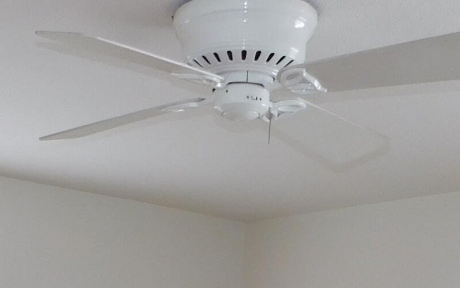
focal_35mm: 92
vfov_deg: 12.5
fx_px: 1153
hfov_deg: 22.1
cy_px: 573
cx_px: 61
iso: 125
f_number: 3
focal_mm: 4
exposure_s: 1/30
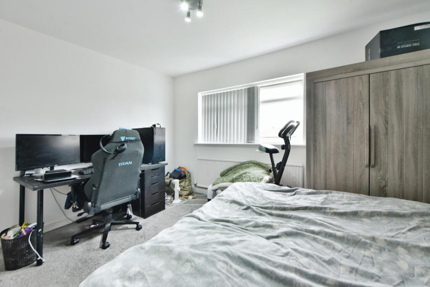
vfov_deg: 81.3
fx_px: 167
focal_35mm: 14
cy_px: 144
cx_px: 215
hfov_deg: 104.2
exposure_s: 1/20
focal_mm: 14
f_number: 8
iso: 800
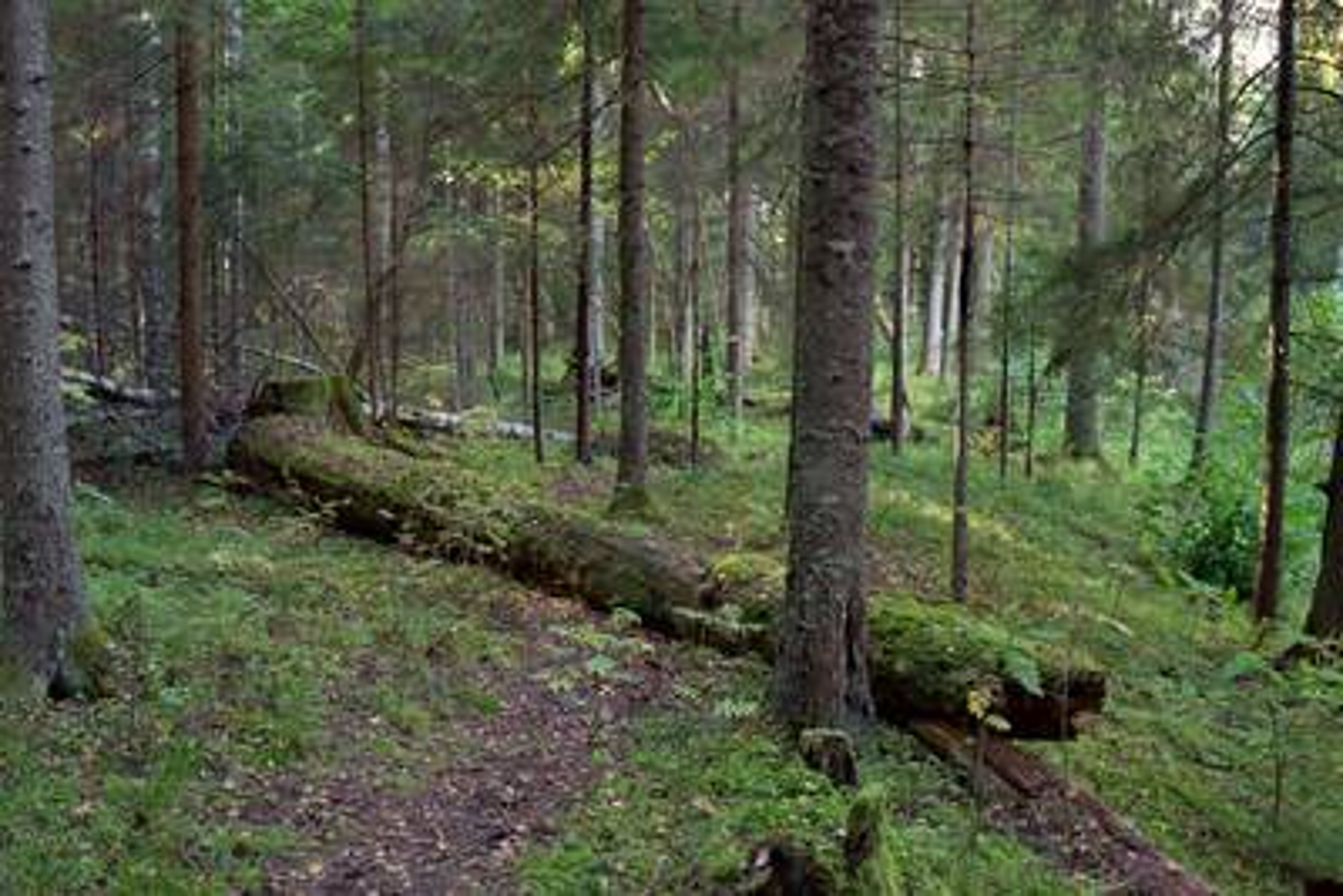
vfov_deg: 35.1
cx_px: 672
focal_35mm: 38
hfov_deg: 50.7
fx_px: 1418
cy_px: 448
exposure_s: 1/60
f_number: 5.6
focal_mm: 38
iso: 1250
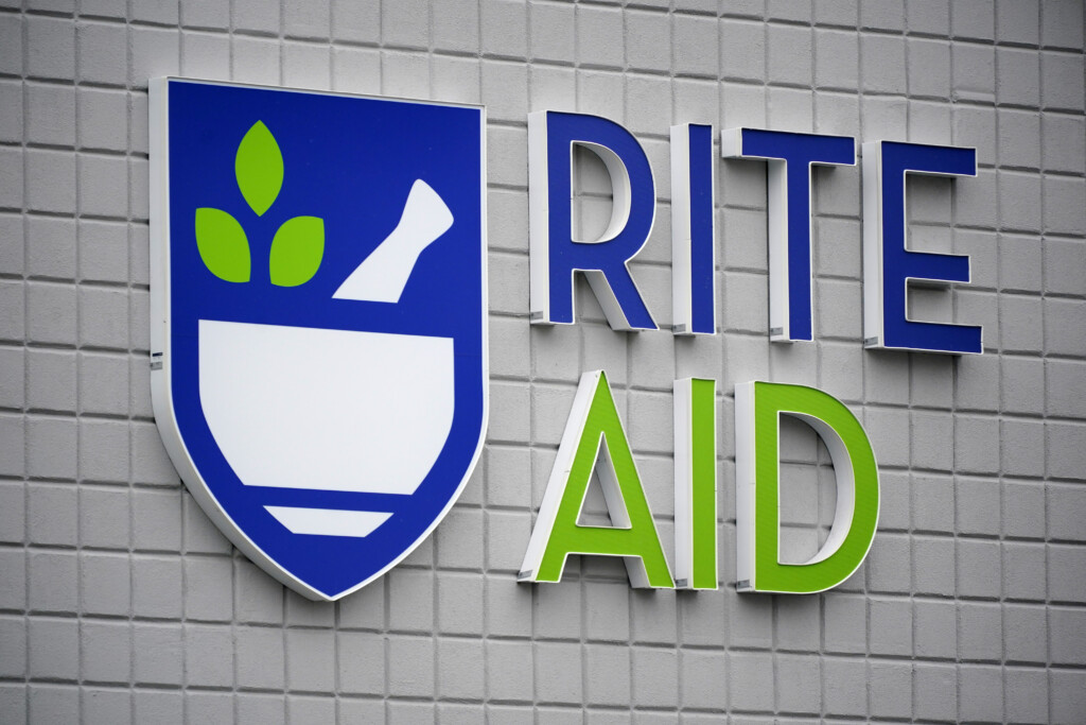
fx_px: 11162
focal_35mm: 370
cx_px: 543
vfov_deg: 3.7
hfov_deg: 5.6
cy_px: 362
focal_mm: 370
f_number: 5.6
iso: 800
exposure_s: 1/500
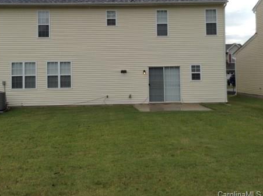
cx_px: 97
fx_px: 357
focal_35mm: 47
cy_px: 60
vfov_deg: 30.5
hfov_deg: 40.2
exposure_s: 1/864
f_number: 2.4
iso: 25
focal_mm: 3.3
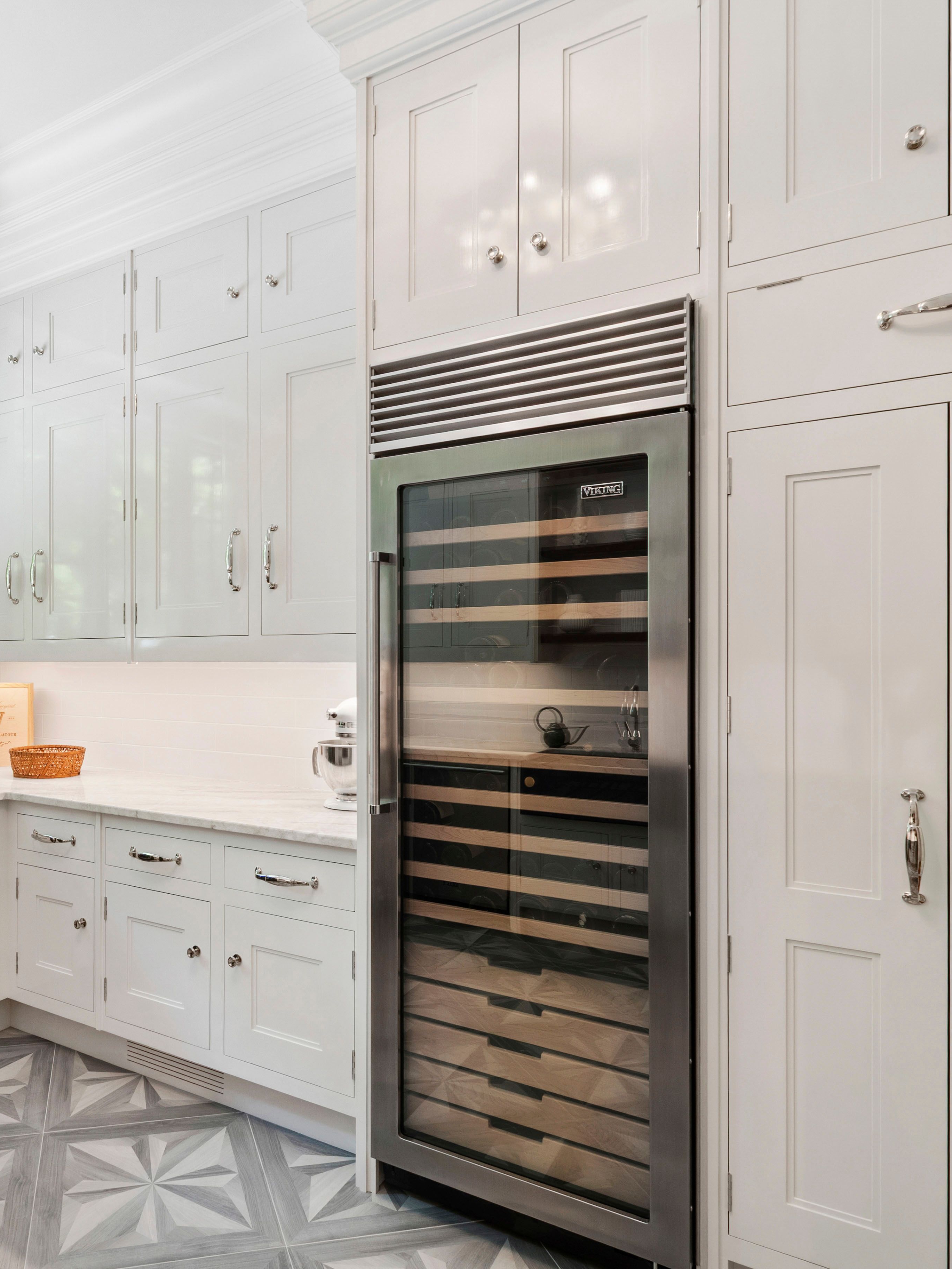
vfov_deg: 76.4
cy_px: 640
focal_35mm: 22
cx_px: 292
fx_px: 807
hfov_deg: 59.2
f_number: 8
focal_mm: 10
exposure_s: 1/1.67
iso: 100
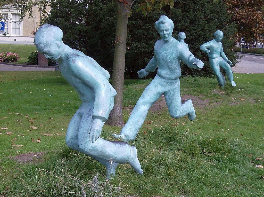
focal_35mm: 85
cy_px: 98
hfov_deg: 23.1
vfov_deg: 17.3
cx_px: 132
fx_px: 647
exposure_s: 1/238
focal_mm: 14.1
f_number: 6.9
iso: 100
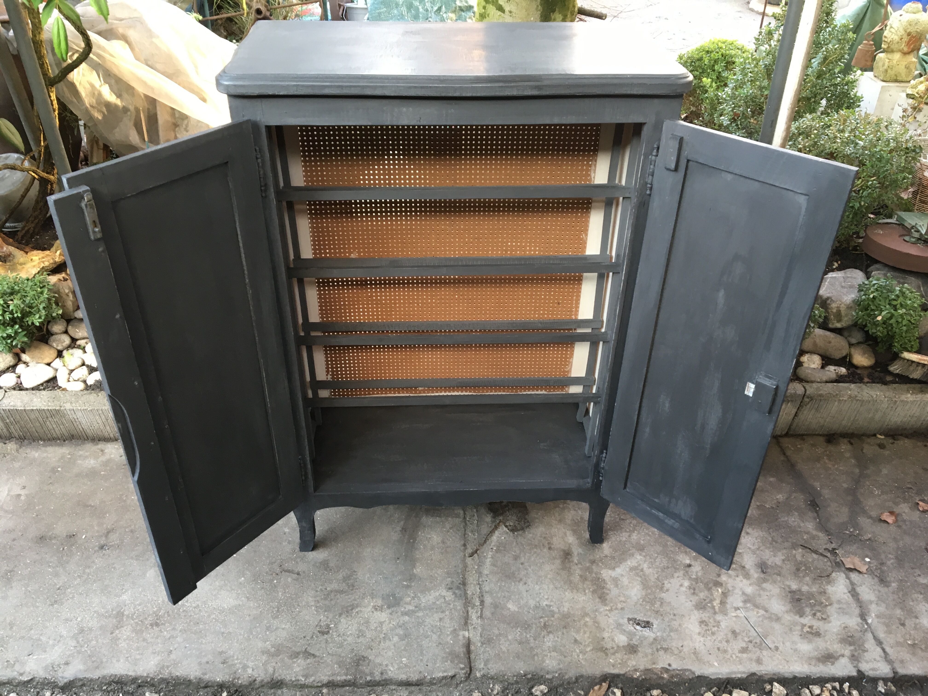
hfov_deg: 61.7
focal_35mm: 29
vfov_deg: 48.2
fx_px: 777
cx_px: 464
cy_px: 348
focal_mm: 4.15
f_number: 2.2
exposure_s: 1/33
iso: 80
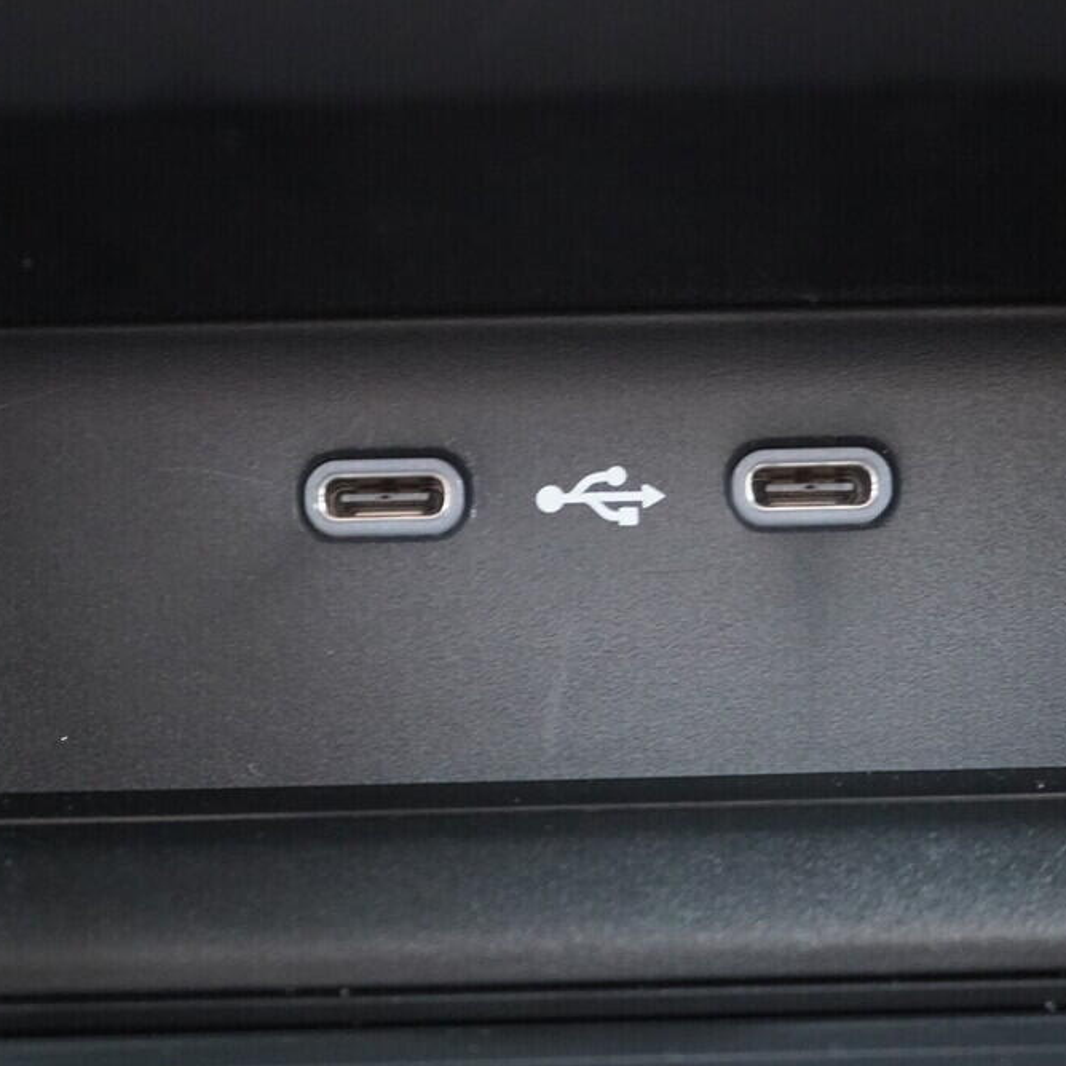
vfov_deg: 26.1
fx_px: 2299
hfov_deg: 26.1
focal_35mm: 66
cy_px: 480
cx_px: 515
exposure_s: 1/40
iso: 4000
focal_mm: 24
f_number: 2.8
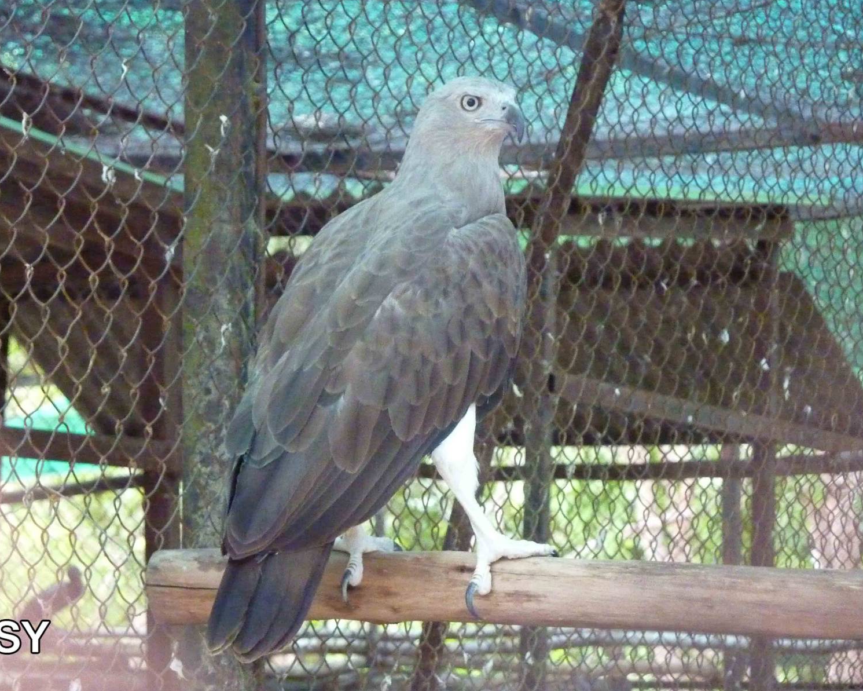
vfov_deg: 8.7
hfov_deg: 10.9
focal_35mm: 177
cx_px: 415
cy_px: 345
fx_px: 4521
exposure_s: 1/15
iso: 1600
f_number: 4.5
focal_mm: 27.8
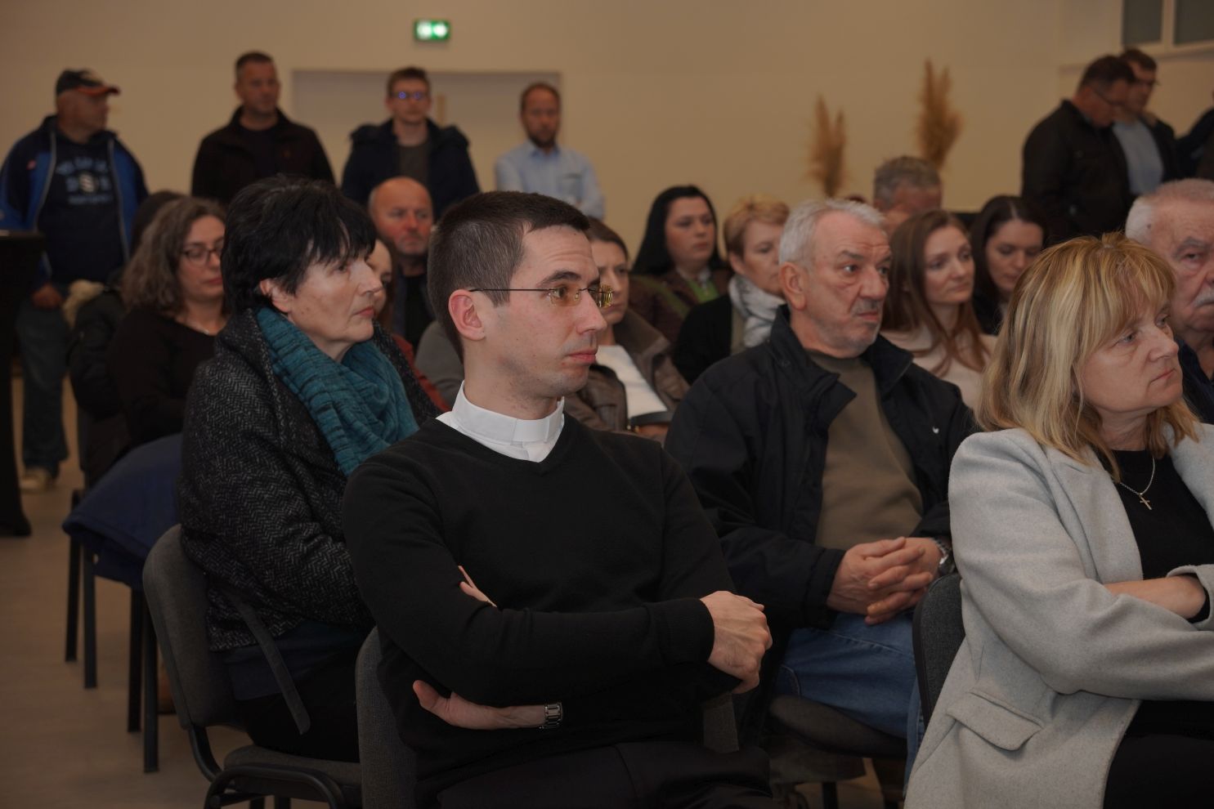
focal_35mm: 75
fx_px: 2529
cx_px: 607
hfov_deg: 27.0
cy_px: 404
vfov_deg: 18.2
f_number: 4
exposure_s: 1/200
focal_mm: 50
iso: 250
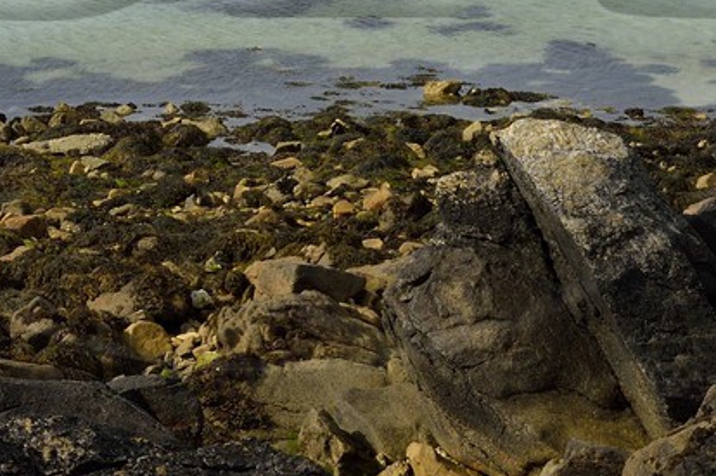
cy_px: -263
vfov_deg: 7.9
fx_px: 3377
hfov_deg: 12.1
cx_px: 263
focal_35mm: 170
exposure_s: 1/200
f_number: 14
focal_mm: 44
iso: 200
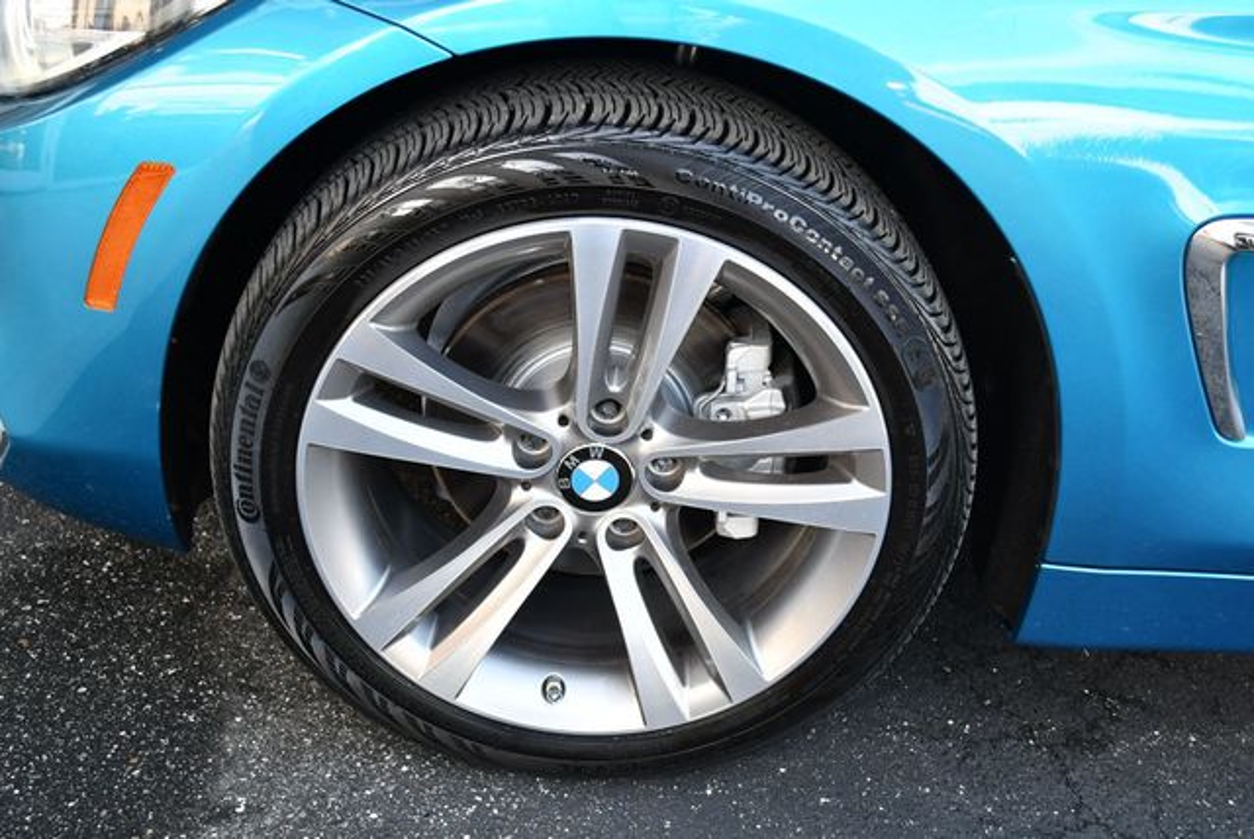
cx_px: 627
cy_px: 420
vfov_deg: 33.5
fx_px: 1395
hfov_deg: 48.4
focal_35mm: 40
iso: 400
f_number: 3.8
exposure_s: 1/250
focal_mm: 20
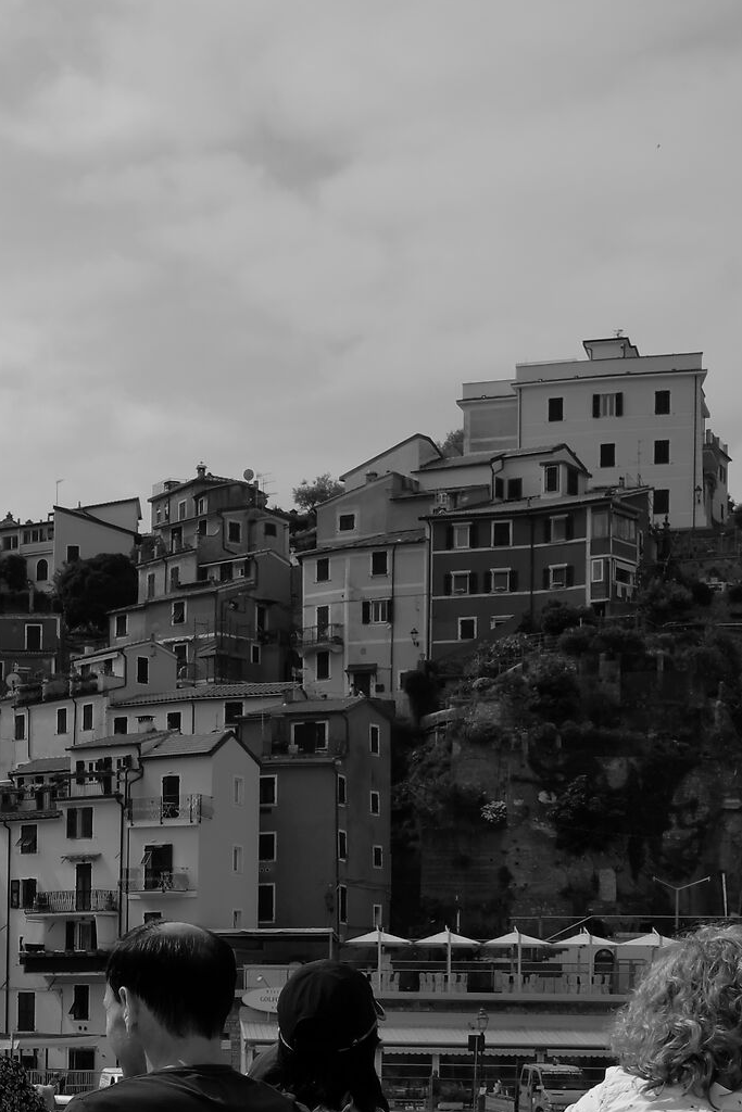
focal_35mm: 82
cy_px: 1021
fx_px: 2534
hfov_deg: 16.3
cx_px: 2
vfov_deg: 24.0
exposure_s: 1/500
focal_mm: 23
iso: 400
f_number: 14
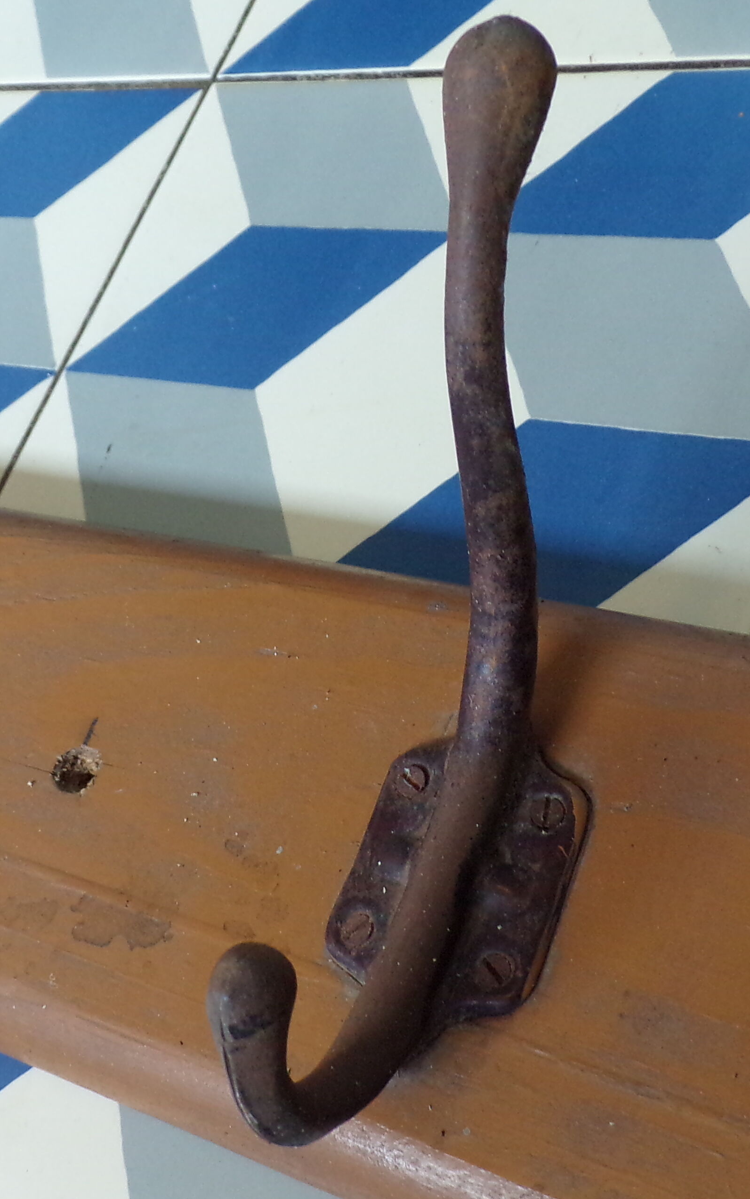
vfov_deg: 43.2
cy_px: 734
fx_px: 1504
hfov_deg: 28.0
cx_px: 339
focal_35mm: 46
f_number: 3
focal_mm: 4.3
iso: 231
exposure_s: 1/17
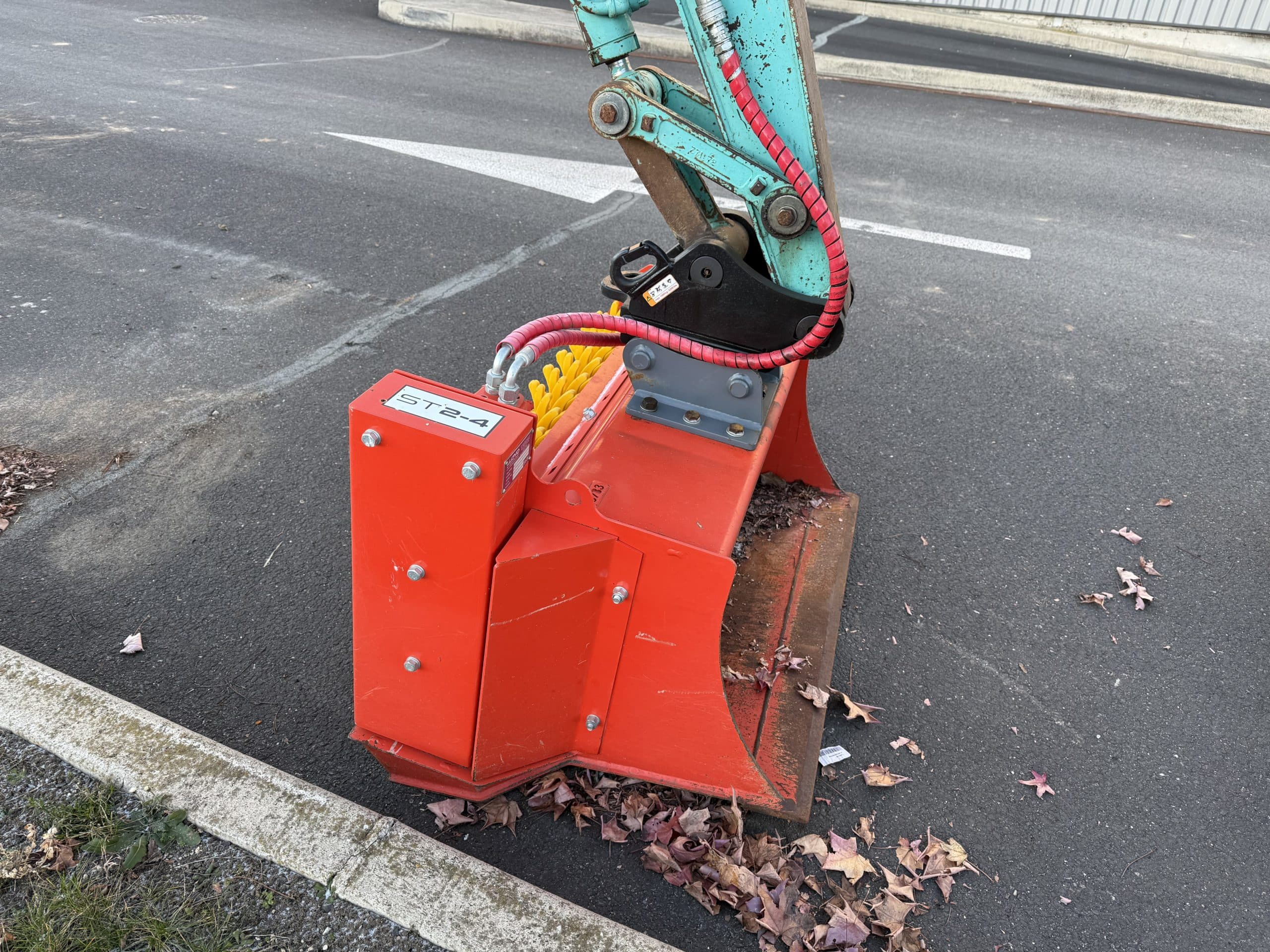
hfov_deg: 71.6
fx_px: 881
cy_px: 476
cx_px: 635
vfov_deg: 56.8
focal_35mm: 24
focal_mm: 6.76
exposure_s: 1/165
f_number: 1.78
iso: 100
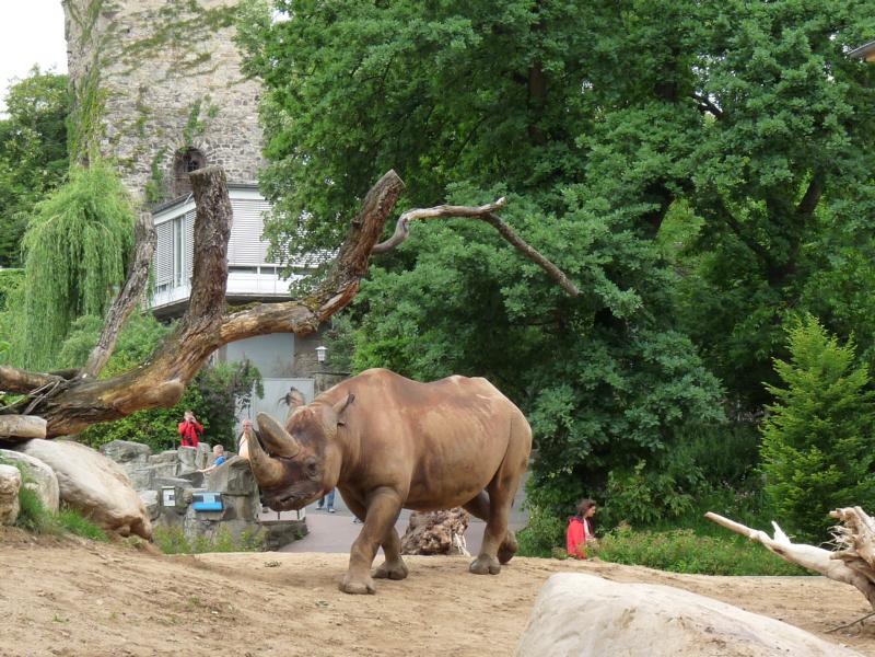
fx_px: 2654
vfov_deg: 14.1
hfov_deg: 18.7
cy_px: 328
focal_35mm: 105
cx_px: 438
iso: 160
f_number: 5
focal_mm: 13.3
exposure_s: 1/200
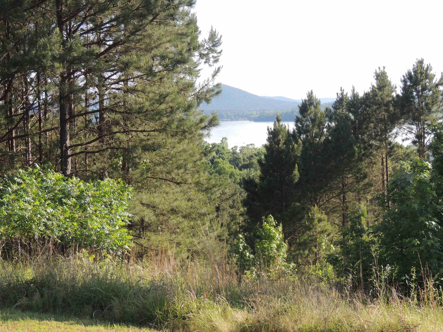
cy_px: 166
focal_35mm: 85
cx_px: 222
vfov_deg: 17.4
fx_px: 1088
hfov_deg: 23.0
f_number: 4
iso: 100
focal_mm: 15.1
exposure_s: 1/250
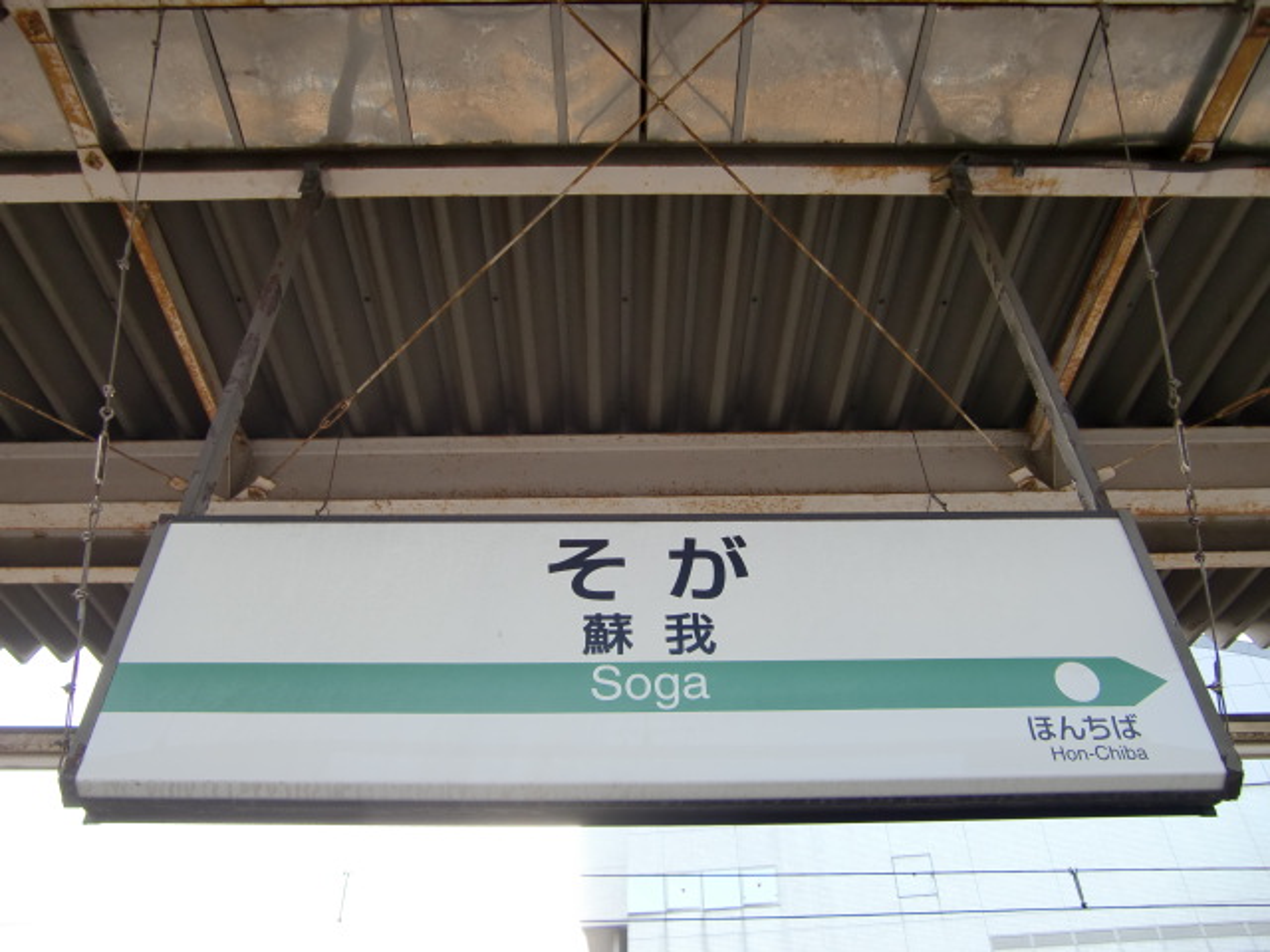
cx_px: 635
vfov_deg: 49.7
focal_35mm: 28
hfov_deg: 63.4
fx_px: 1027
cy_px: 476
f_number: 2.6
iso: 64
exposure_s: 1/100
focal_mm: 4.9
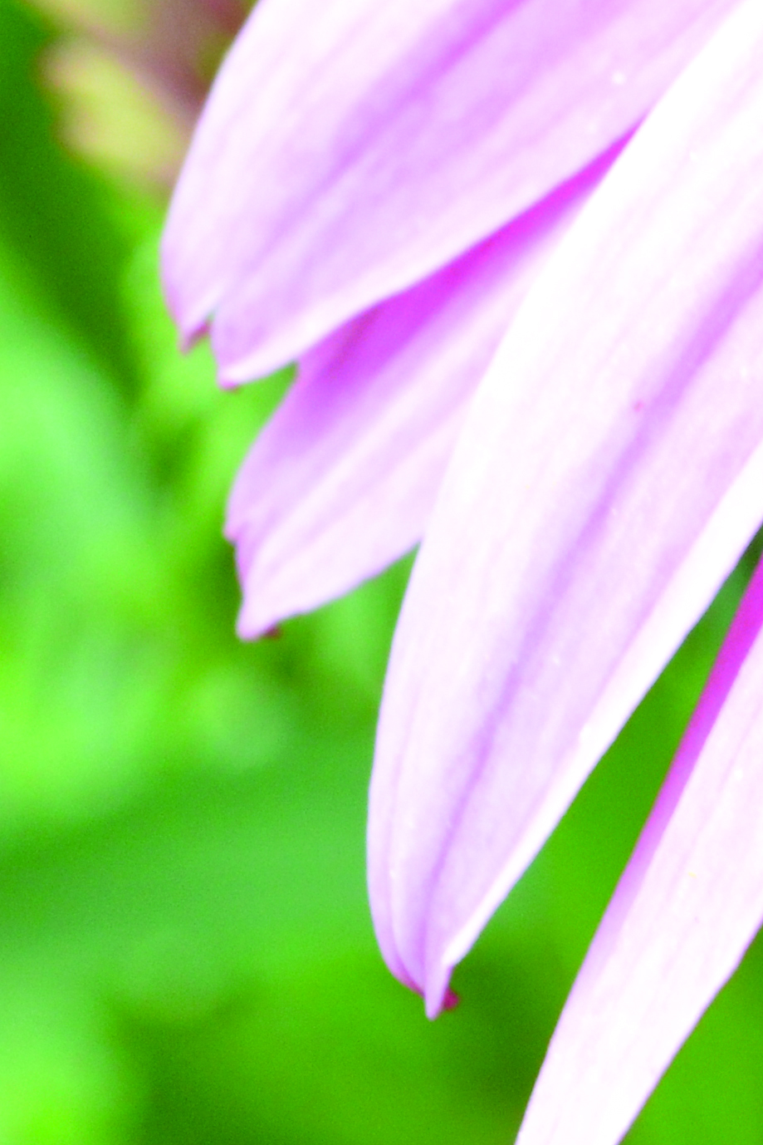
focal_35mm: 314
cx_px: 1767
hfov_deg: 4.3
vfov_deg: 6.5
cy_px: -361
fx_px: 9979
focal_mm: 48
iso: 800
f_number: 14
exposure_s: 1/80
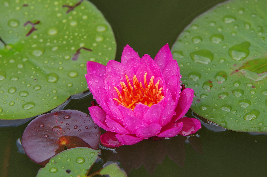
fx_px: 2112
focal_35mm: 285
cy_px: 88
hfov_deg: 7.2
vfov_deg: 4.8
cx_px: 134
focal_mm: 190
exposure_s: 1/250
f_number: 5.6
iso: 400
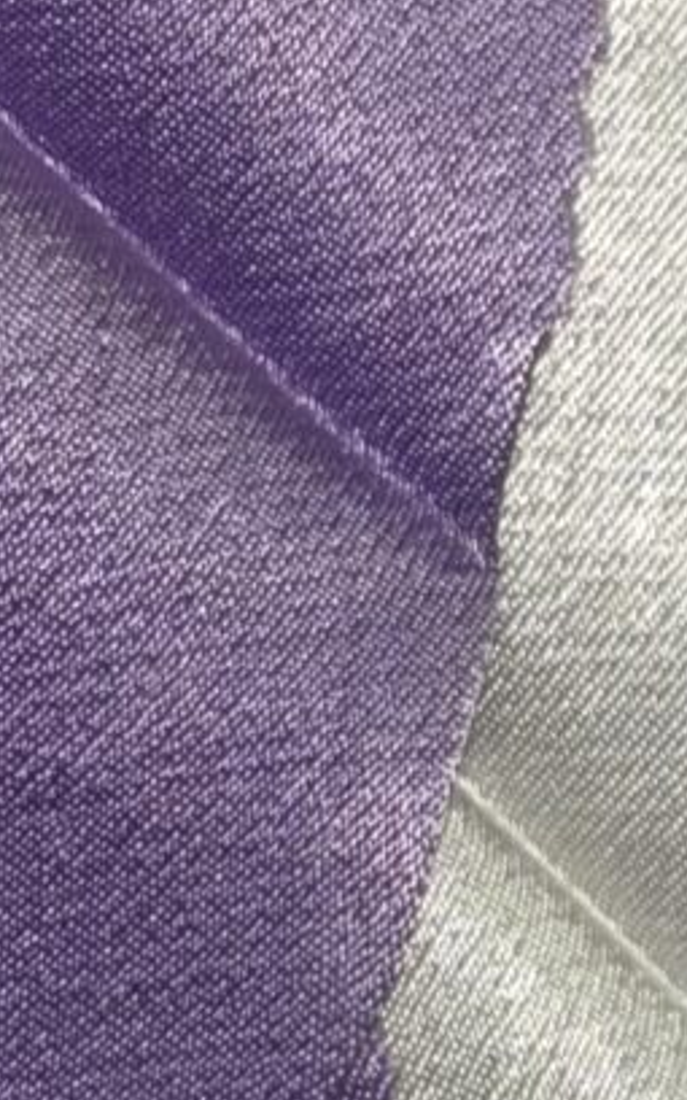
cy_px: 927
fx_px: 5183
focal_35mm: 173
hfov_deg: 7.5
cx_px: 1002
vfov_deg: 12.0
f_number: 1.6
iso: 32
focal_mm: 5.96
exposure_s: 1/65
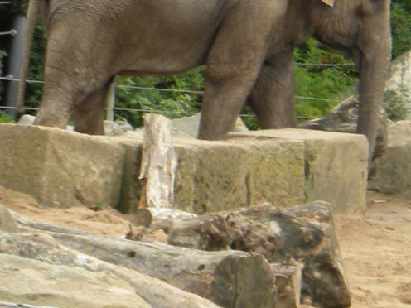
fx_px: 3182
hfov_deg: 7.4
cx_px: 418
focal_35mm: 268
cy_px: 34
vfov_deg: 5.5
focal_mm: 15.1
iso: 80
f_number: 4.5
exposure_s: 1/162
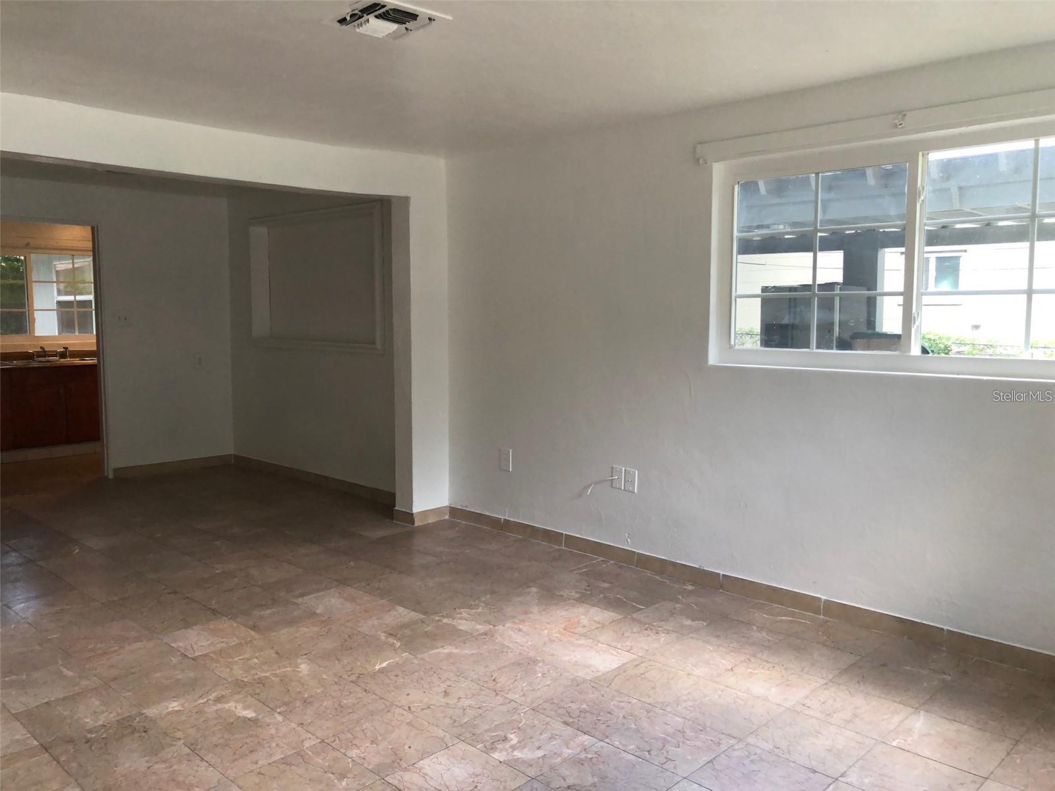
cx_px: 528
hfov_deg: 63.4
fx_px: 853
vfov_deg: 49.7
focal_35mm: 28
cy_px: 396
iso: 125
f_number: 1.8
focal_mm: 3.99
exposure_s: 1/120
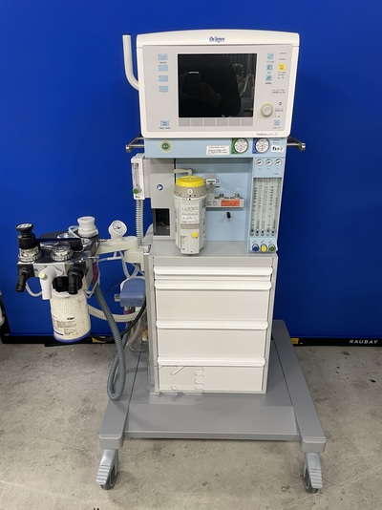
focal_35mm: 26
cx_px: 191
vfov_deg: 67.3
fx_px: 383
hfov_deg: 53.0
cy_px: 255
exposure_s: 1/60
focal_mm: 4.2
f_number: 1.6
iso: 100
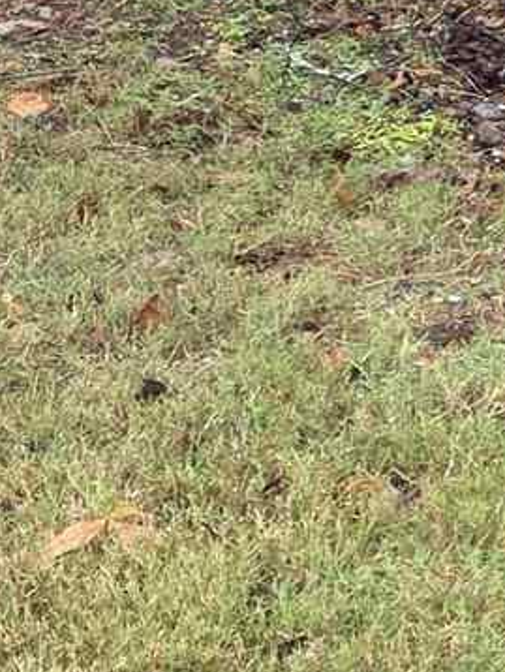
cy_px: -19
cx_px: 1554
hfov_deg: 8.3
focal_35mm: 148
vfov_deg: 13.1
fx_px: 2875
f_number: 1.8
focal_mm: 5.4
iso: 160
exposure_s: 1/120
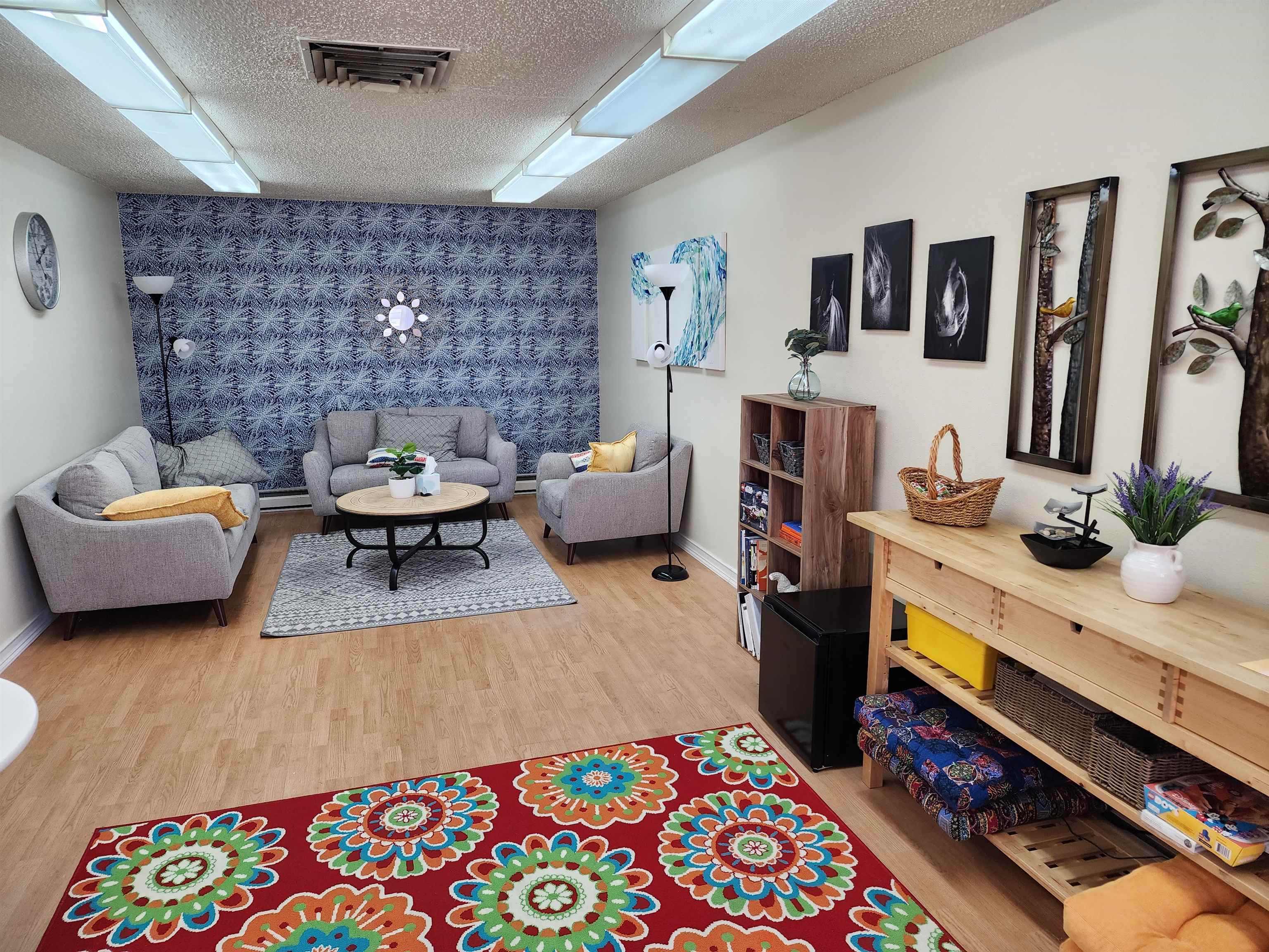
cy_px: 476
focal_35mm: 23
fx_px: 843
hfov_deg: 73.9
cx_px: 634
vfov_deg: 58.9
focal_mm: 6.4
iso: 125
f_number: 1.8
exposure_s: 1/120
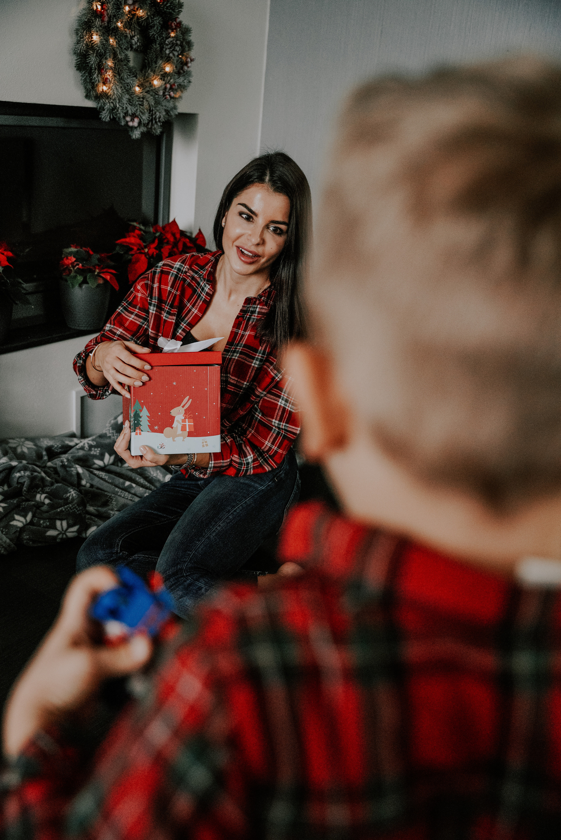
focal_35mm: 36
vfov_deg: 52.7
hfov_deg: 36.6
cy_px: 420
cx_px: 280
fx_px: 848
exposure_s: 1/250
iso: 5000
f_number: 3.2
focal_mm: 36.3
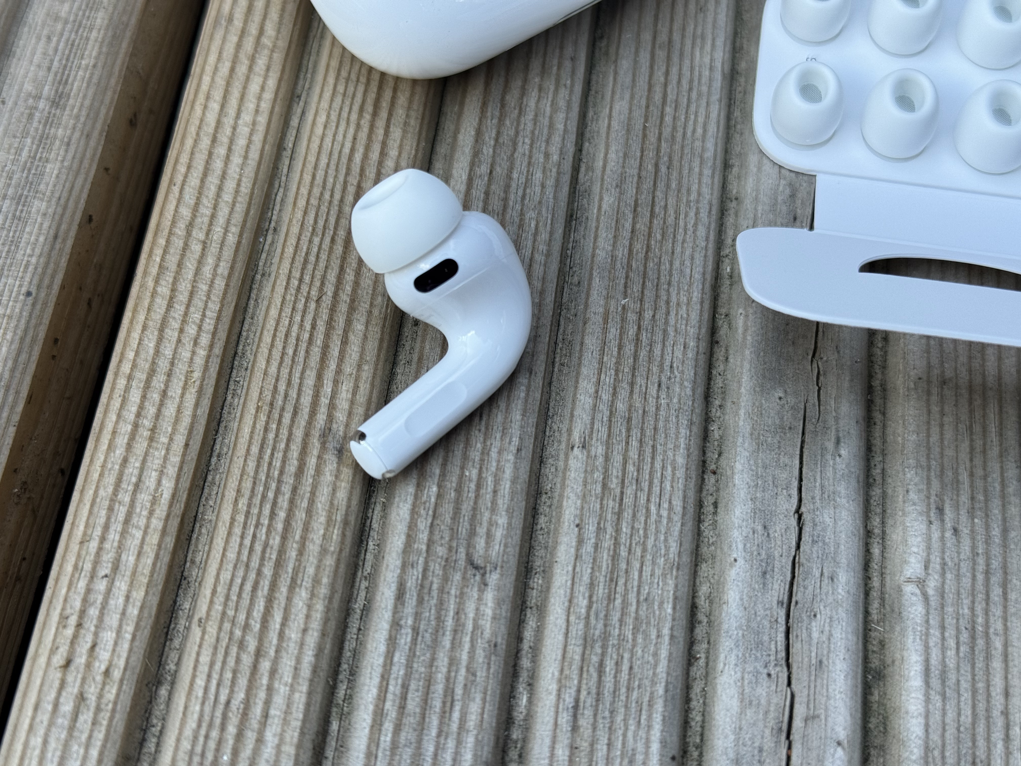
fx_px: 1416
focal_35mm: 48
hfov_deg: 39.7
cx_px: 510
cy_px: 383
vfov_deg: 30.3
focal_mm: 6.76
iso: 64
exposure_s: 1/250
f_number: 1.78
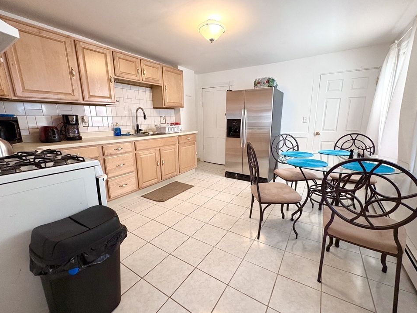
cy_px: 156
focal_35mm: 15
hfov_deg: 98.2
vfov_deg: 81.7
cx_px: 214
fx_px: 181
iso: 500
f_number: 2.2
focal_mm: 2.22
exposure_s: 1/60
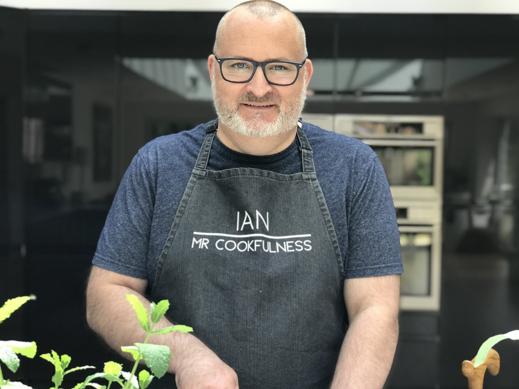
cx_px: 260
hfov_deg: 33.8
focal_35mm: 57
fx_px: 855
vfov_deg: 25.7
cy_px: 194
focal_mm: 6.6
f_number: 2.8
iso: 50
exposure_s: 1/90
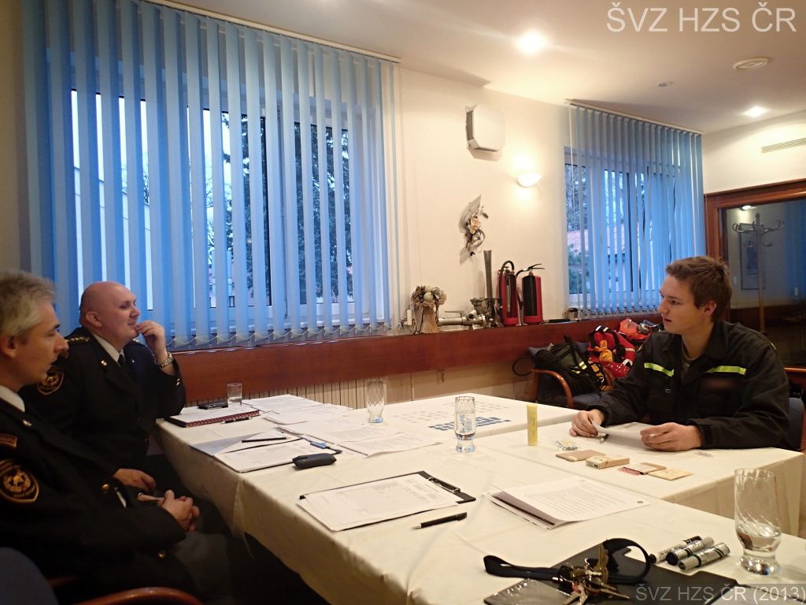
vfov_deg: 54.9
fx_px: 582
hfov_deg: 69.4
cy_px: 302
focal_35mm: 25
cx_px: 403
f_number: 2
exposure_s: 1/30
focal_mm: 4.5
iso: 200
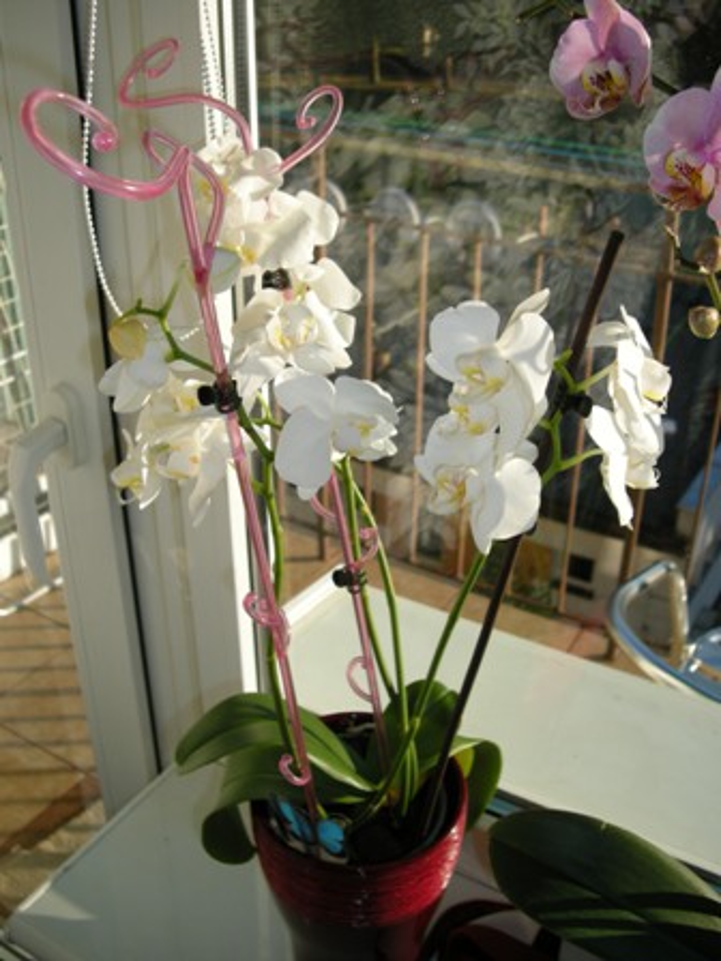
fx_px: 1028
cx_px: 360
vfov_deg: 50.1
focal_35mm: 37
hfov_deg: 38.7
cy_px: 480
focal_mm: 7.9
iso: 64
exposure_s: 1/546
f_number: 8
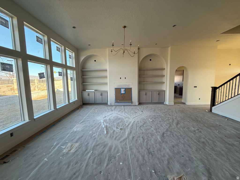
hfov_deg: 102.1
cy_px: 90
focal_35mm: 14
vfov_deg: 85.7
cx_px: 120
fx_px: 97
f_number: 2.2
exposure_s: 1/99
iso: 80
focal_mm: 2.22
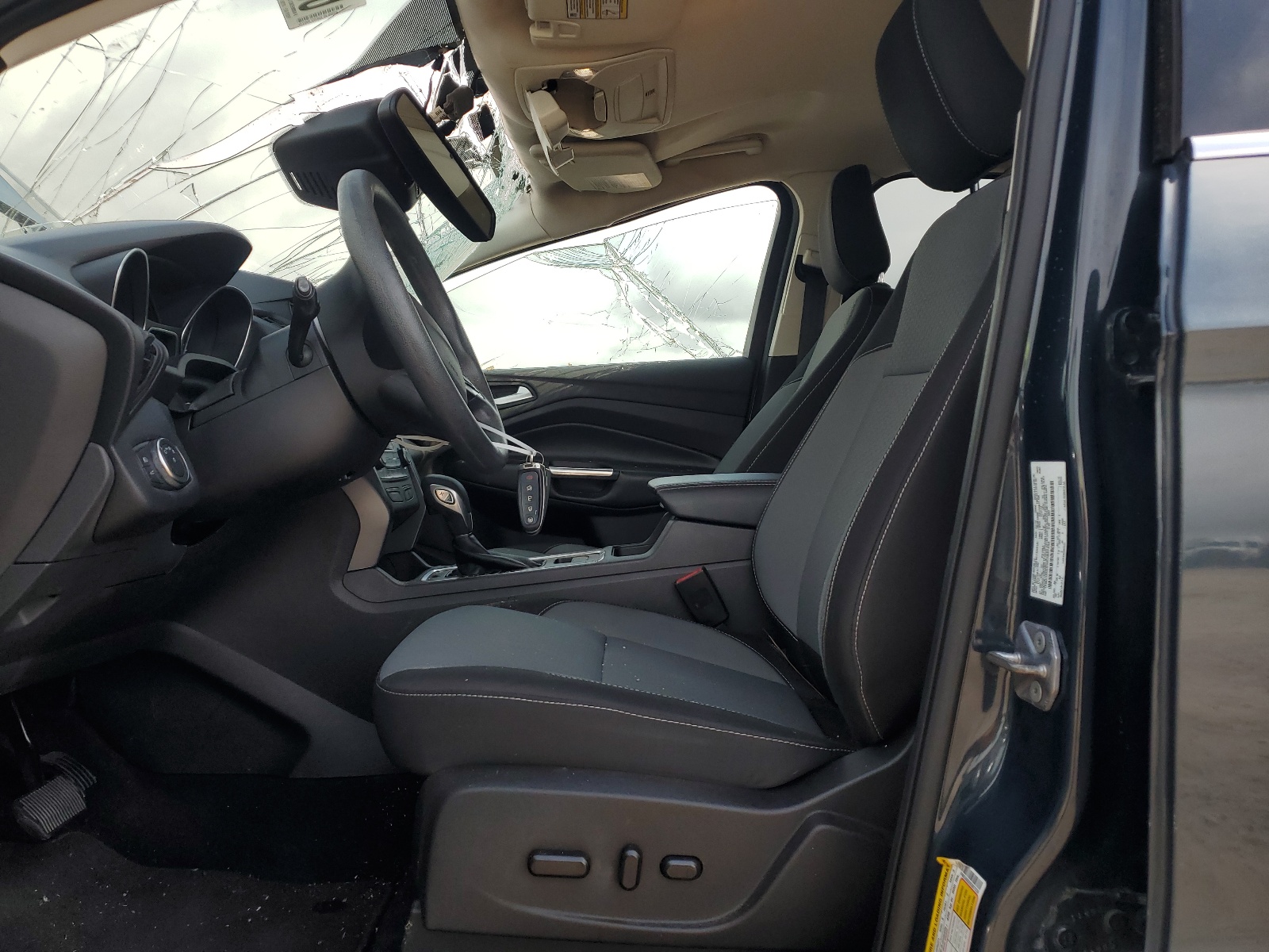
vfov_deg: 53.1
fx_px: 953
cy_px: 476
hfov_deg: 67.3
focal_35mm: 26
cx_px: 634
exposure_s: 1/1250
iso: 50
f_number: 1.5
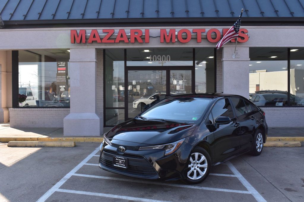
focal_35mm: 39
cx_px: 152
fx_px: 329
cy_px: 101
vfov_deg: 34.2
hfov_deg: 49.6
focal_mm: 26
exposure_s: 1/200
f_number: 10
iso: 400
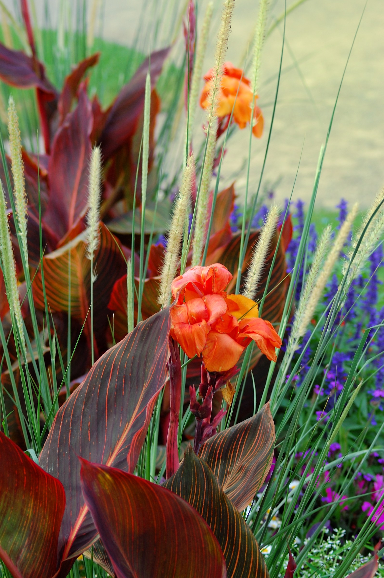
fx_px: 1684
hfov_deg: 13.0
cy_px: 289
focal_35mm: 105
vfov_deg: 19.5
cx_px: 192
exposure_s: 1/125
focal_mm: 70
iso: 200
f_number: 5.6
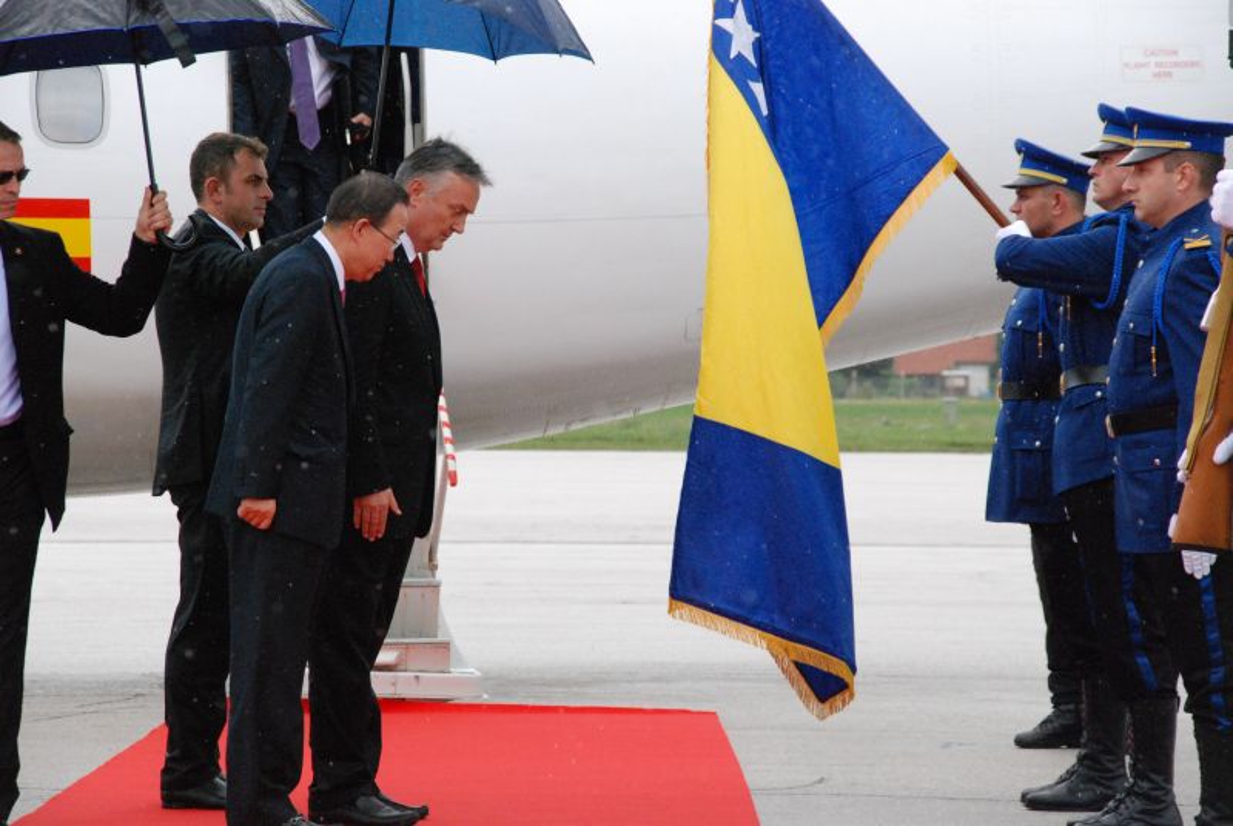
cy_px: 413
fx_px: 6431
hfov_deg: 11.0
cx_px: 616
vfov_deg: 7.3
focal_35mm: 188
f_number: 10
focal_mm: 125
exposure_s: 1/1600
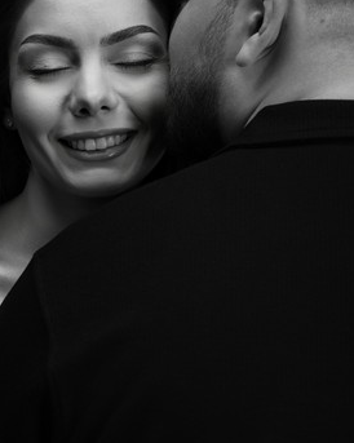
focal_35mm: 98
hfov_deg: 15.7
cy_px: 137
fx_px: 1285
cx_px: 145
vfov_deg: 19.5
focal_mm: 70
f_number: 5.6
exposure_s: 1/200
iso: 200
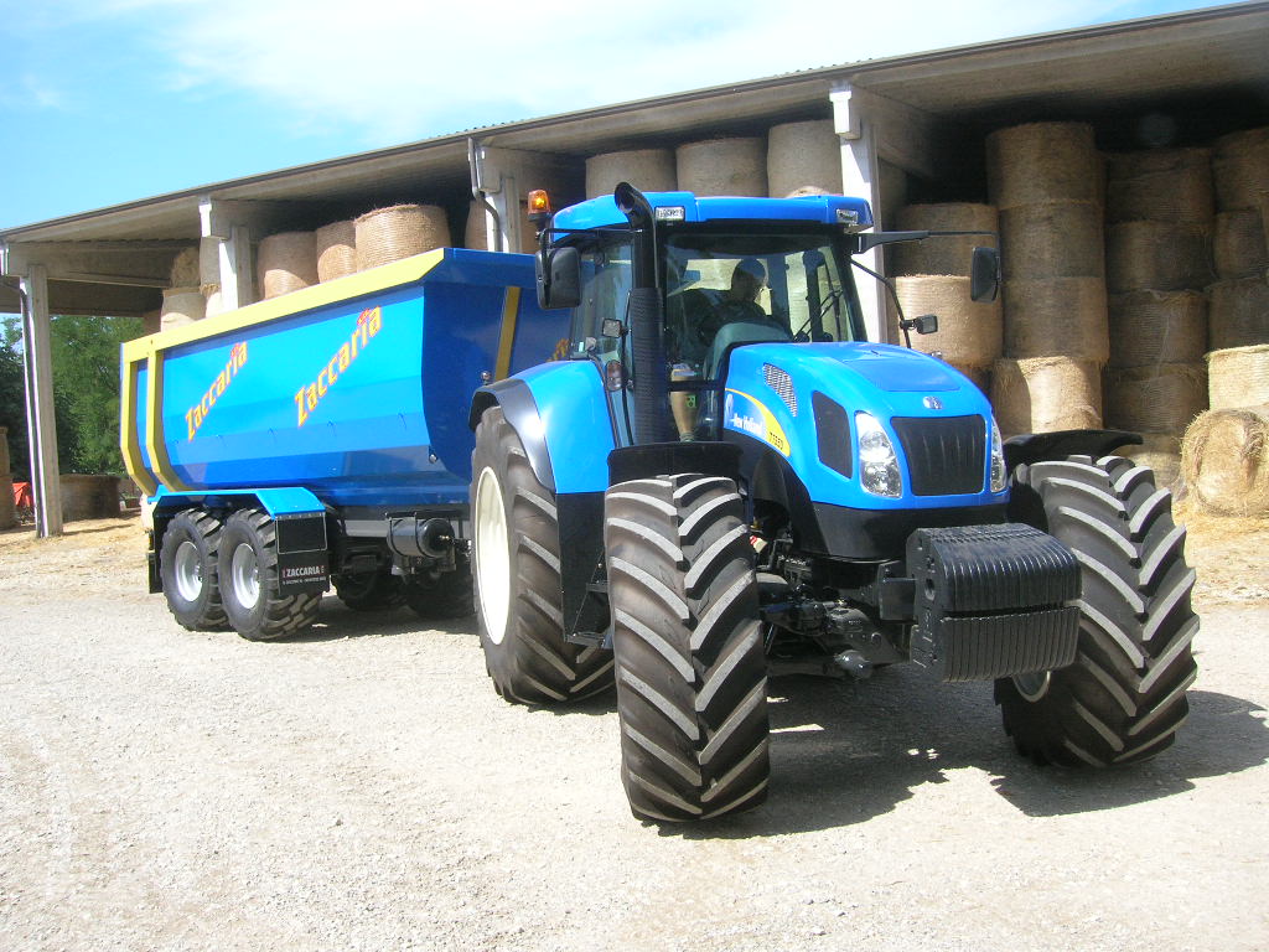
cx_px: 634
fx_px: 1246
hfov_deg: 54.0
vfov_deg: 41.8
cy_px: 476
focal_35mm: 34
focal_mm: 5.7
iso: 71
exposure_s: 1/304
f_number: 4.9
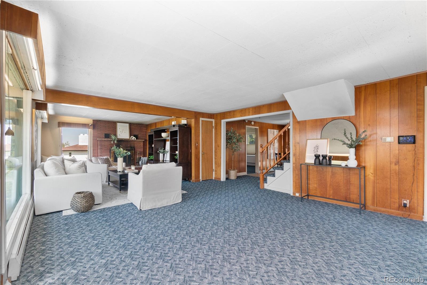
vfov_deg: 77.3
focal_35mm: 15
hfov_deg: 100.4
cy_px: 142
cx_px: 214
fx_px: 178
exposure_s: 1/3
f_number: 9
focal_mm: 10
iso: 200
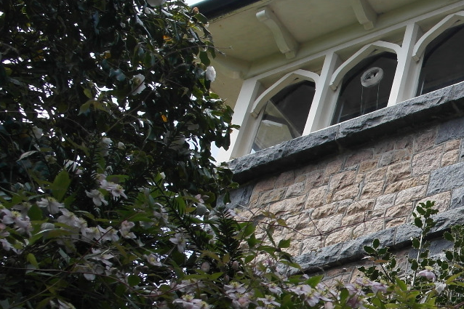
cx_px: 667
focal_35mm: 94
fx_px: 1211
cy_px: 330
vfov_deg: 14.3
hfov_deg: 19.3
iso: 200
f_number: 5.6
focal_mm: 20
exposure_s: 1/400
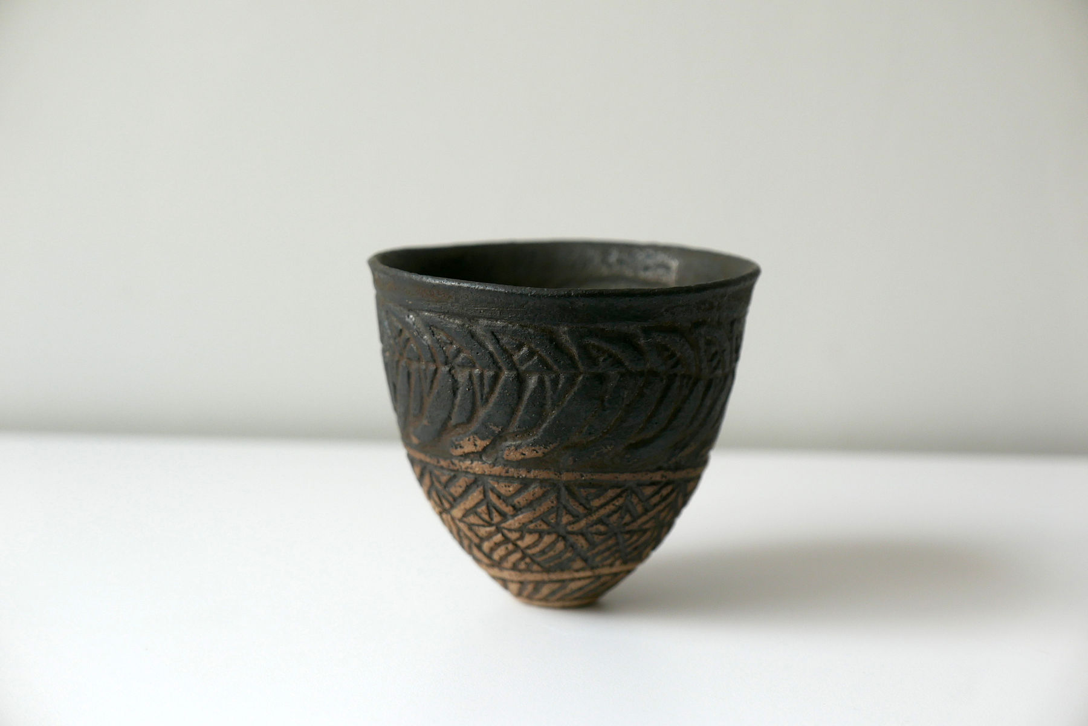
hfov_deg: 28.1
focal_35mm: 72
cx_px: 544
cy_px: 363
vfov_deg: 18.9
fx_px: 2176
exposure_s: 1/125
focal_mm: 32.6
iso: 200
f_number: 2.8
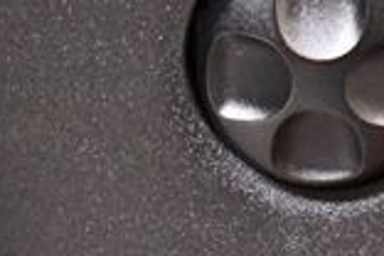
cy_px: 231
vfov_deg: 3.0
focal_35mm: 452
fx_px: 4821
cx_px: 775
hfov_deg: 4.5
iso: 7200
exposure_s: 1/60
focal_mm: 55
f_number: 5.6
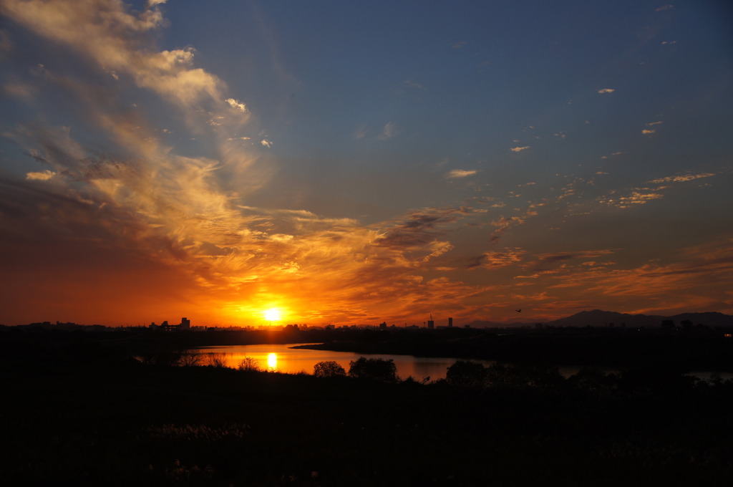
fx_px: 854
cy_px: 244
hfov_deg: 46.5
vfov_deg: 31.8
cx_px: 366
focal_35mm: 42
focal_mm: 28
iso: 100
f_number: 4.5
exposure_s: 1/800
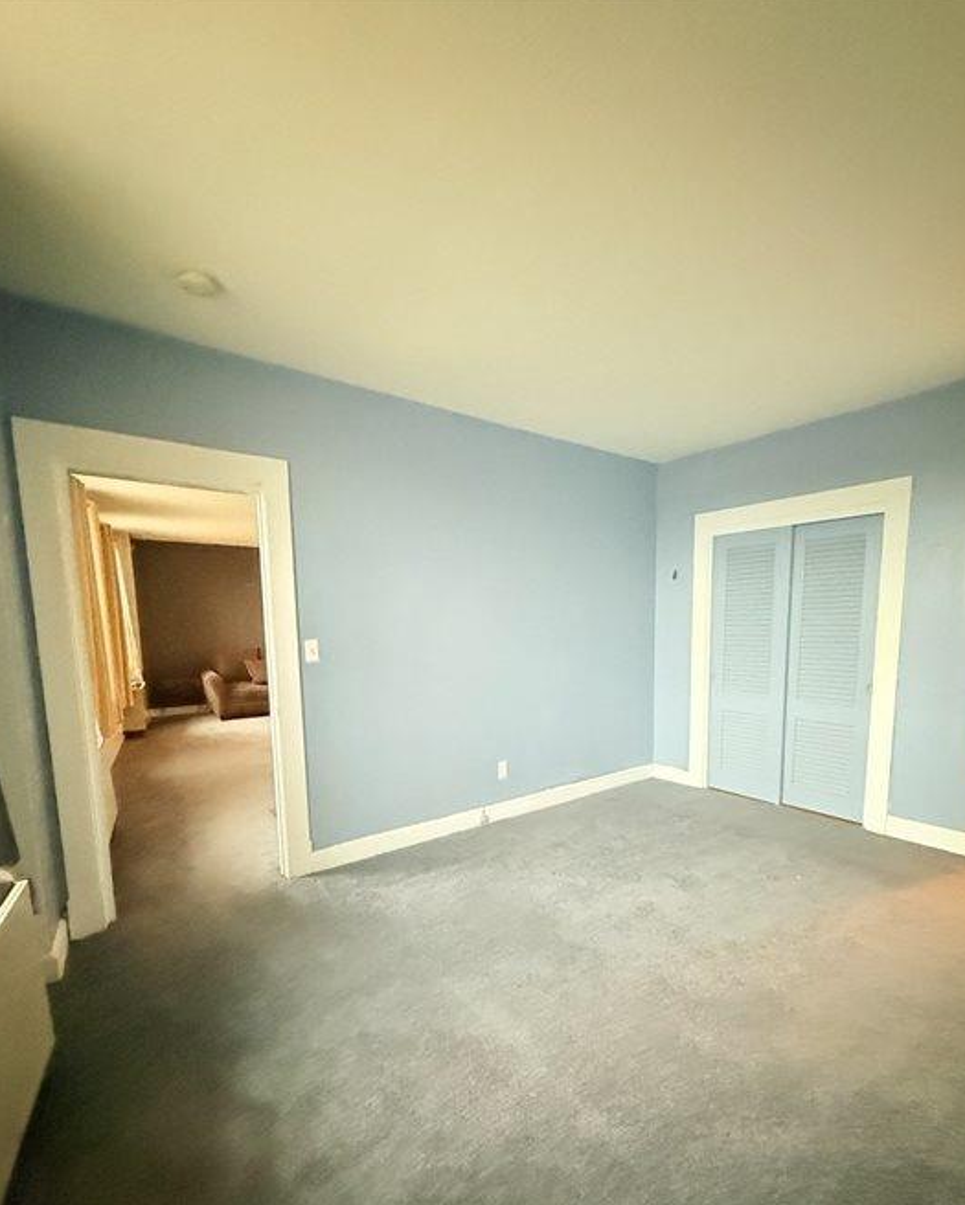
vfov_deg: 92.4
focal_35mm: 16
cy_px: 696
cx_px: 511
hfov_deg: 80.3
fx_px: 571
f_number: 2.2
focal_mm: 2.22
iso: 1600
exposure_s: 1/40
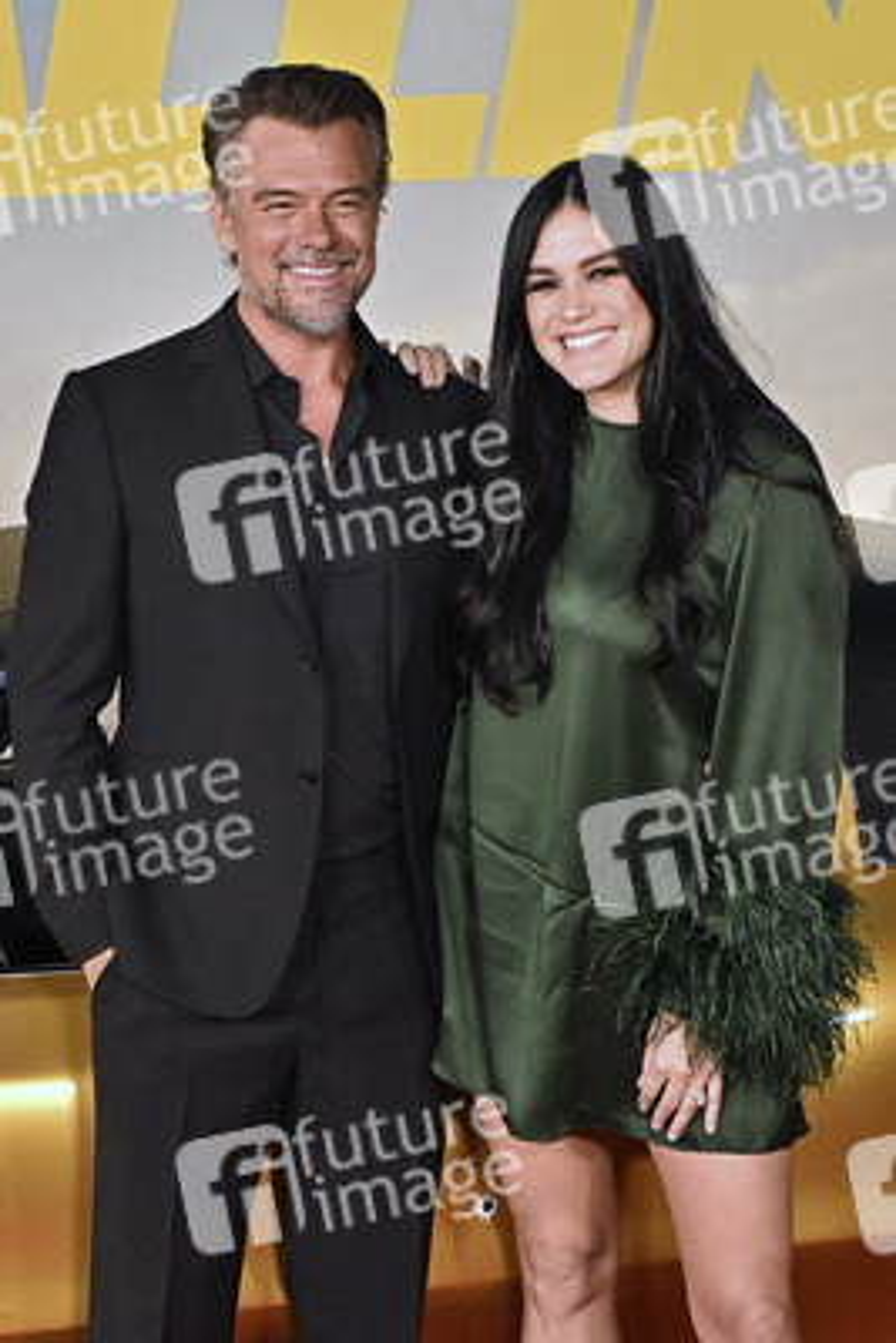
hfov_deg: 26.0
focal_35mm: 52
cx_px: 448
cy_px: 672
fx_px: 1940
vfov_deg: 38.2
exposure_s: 1/320
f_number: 3.5
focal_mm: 35
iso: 3200
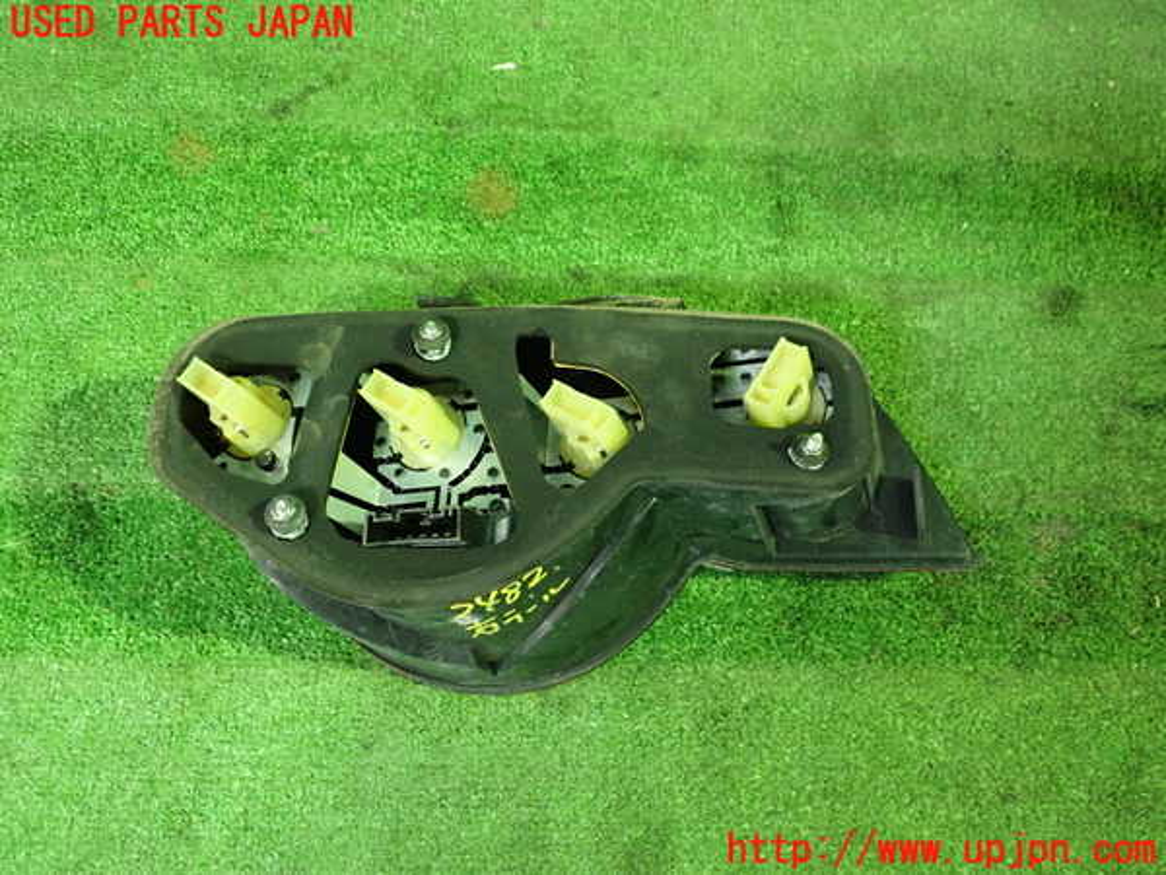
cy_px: 438
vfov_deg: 46.8
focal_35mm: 30
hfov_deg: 60.0
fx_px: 1011
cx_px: 583
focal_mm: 5.5
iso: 800
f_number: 2.3
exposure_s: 1/30
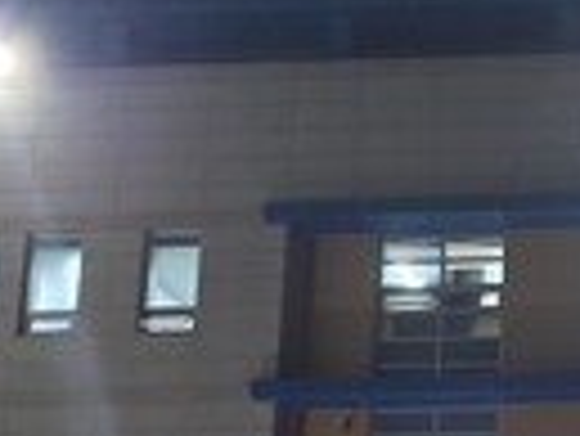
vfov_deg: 13.6
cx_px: 800
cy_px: 472
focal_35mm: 107
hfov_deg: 17.0
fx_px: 1794
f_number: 1.7
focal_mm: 6.3
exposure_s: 1/120
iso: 800
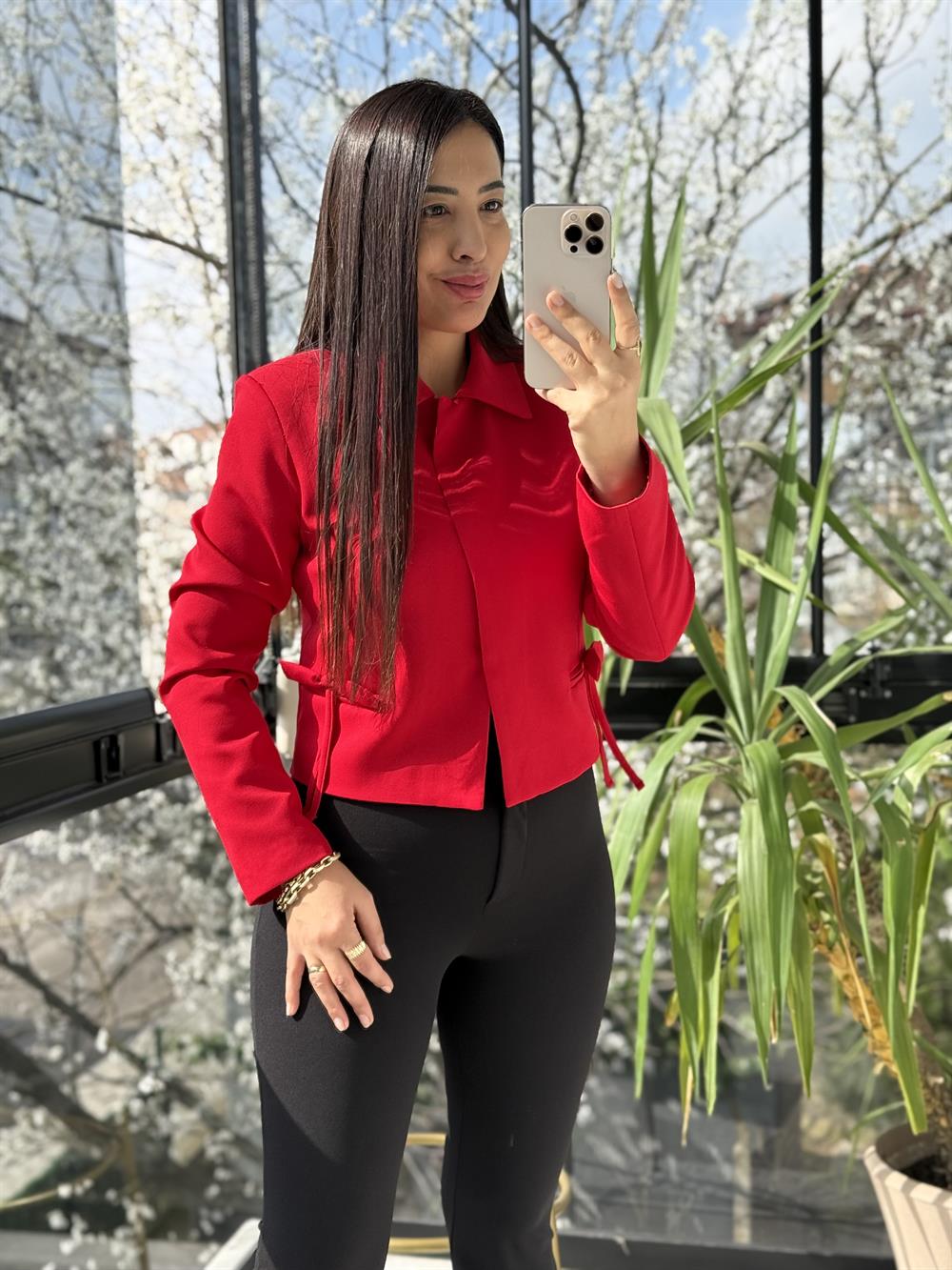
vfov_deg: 39.7
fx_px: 1760
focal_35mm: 48
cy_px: 635
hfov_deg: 30.3
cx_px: 476
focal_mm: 6.76
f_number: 1.78
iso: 100
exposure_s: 1/740
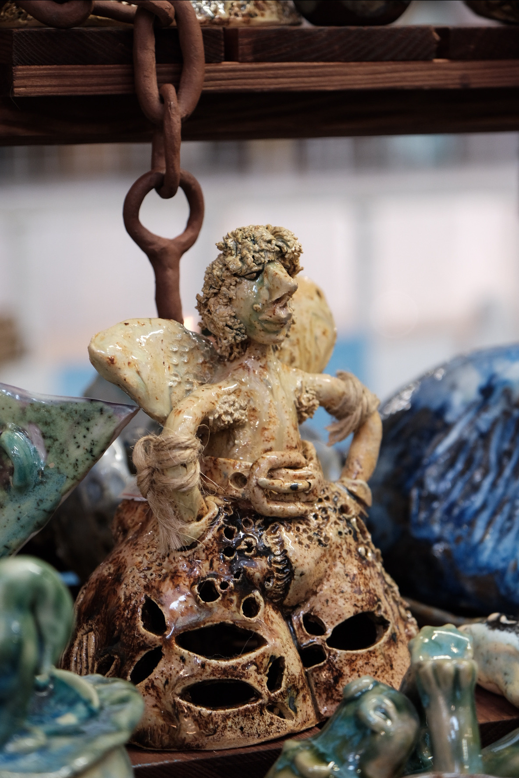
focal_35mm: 95
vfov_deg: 21.5
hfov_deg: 14.4
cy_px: 389
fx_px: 2054
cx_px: 260
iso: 800
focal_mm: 63
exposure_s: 1/30
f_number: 4
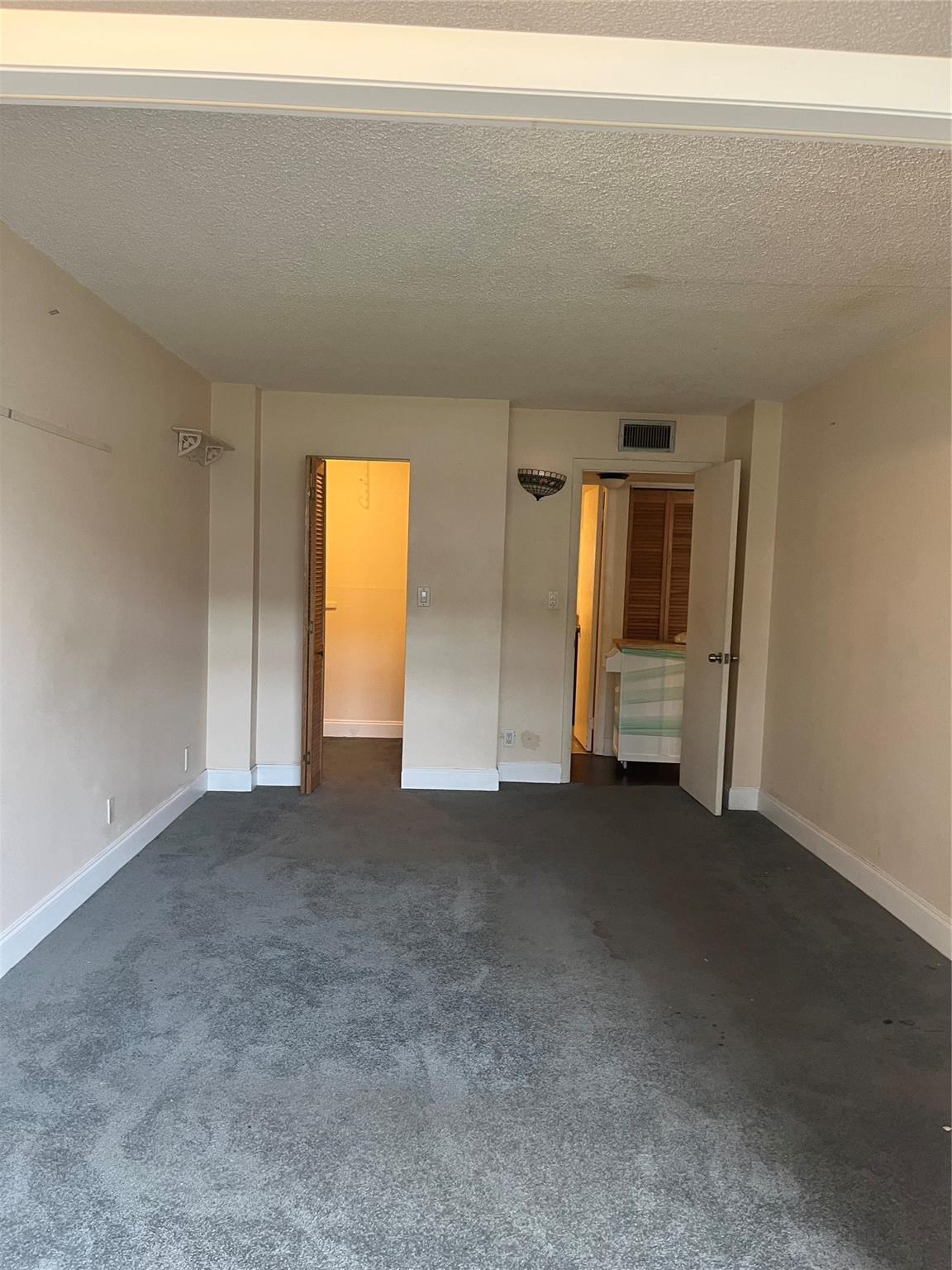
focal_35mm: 26
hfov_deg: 53.1
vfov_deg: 67.3
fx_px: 953
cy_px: 635
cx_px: 476
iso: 160
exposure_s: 1/60
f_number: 1.6
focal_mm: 5.1
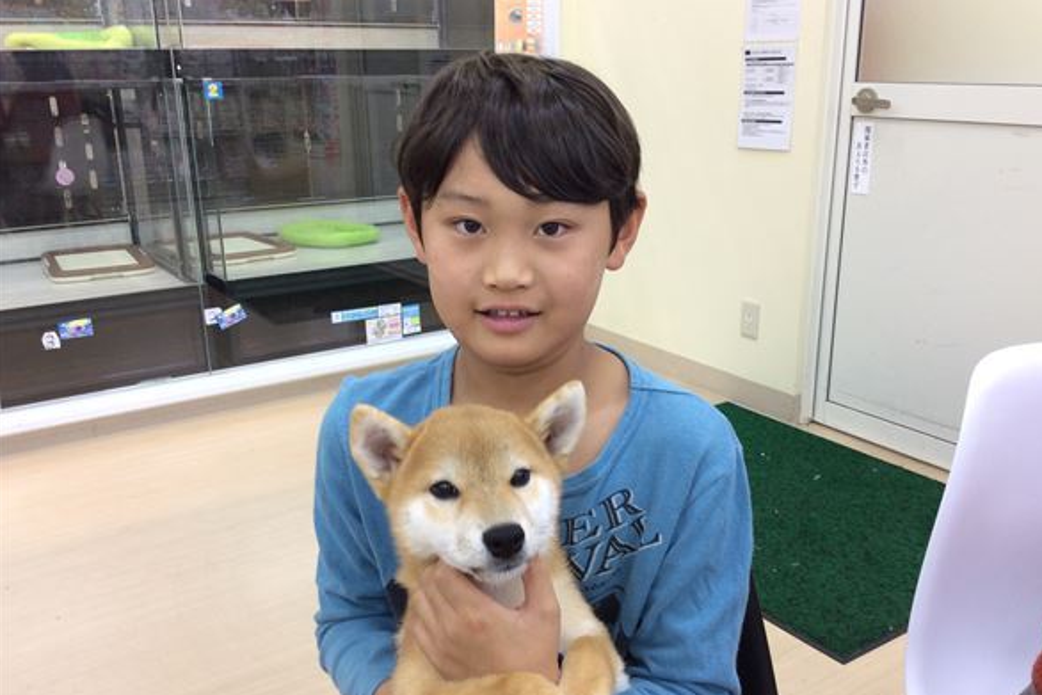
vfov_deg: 38.9
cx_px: 532
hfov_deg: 55.8
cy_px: 366
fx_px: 984
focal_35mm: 34
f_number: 2.4
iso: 50
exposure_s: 1/24
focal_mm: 3.3
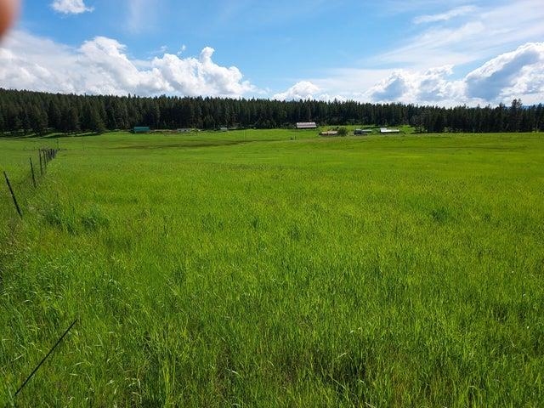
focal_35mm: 24
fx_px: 377
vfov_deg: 56.8
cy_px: 204
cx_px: 272
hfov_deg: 71.6
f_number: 1.8
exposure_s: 1/1500
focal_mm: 4.6
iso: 40
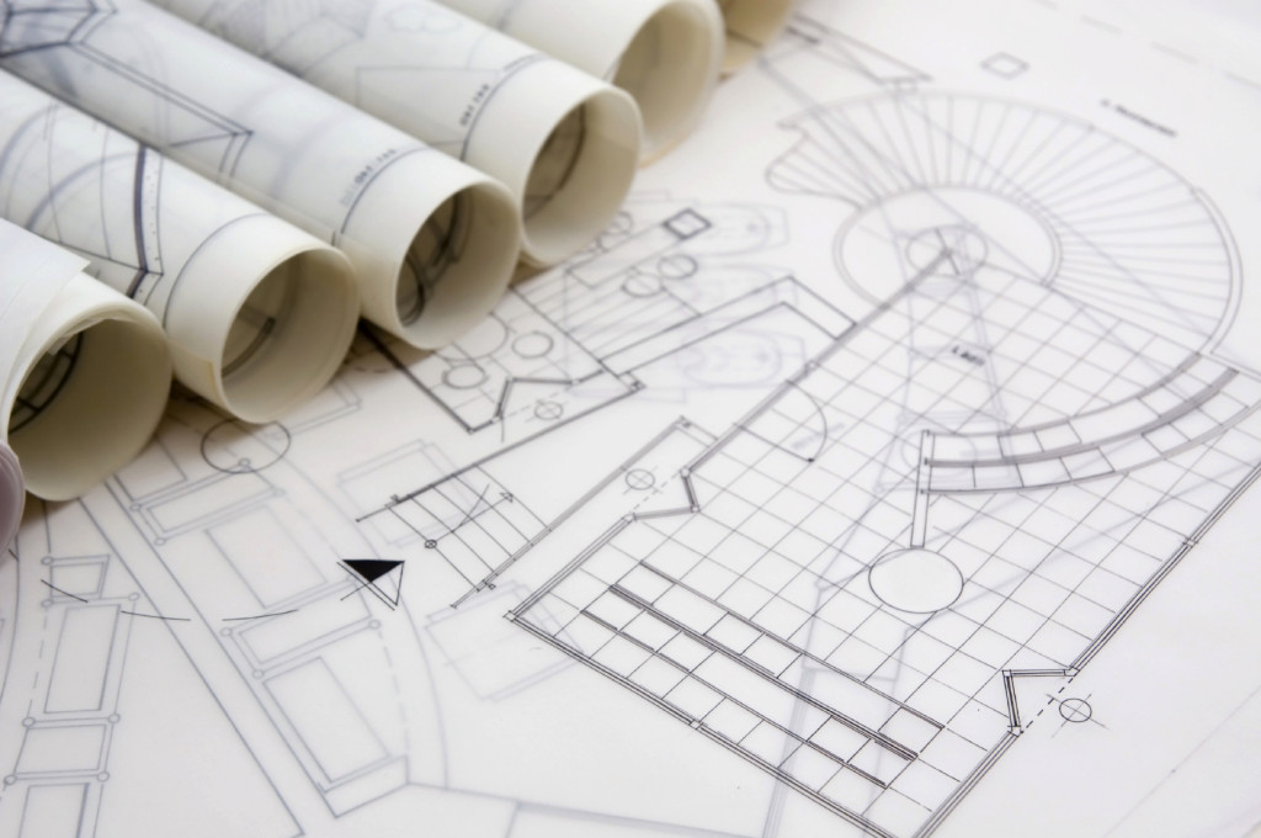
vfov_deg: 18.1
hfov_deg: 27.0
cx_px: 630
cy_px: 419
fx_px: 2624
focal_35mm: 75
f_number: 6.3
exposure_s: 1/20
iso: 200
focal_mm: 50
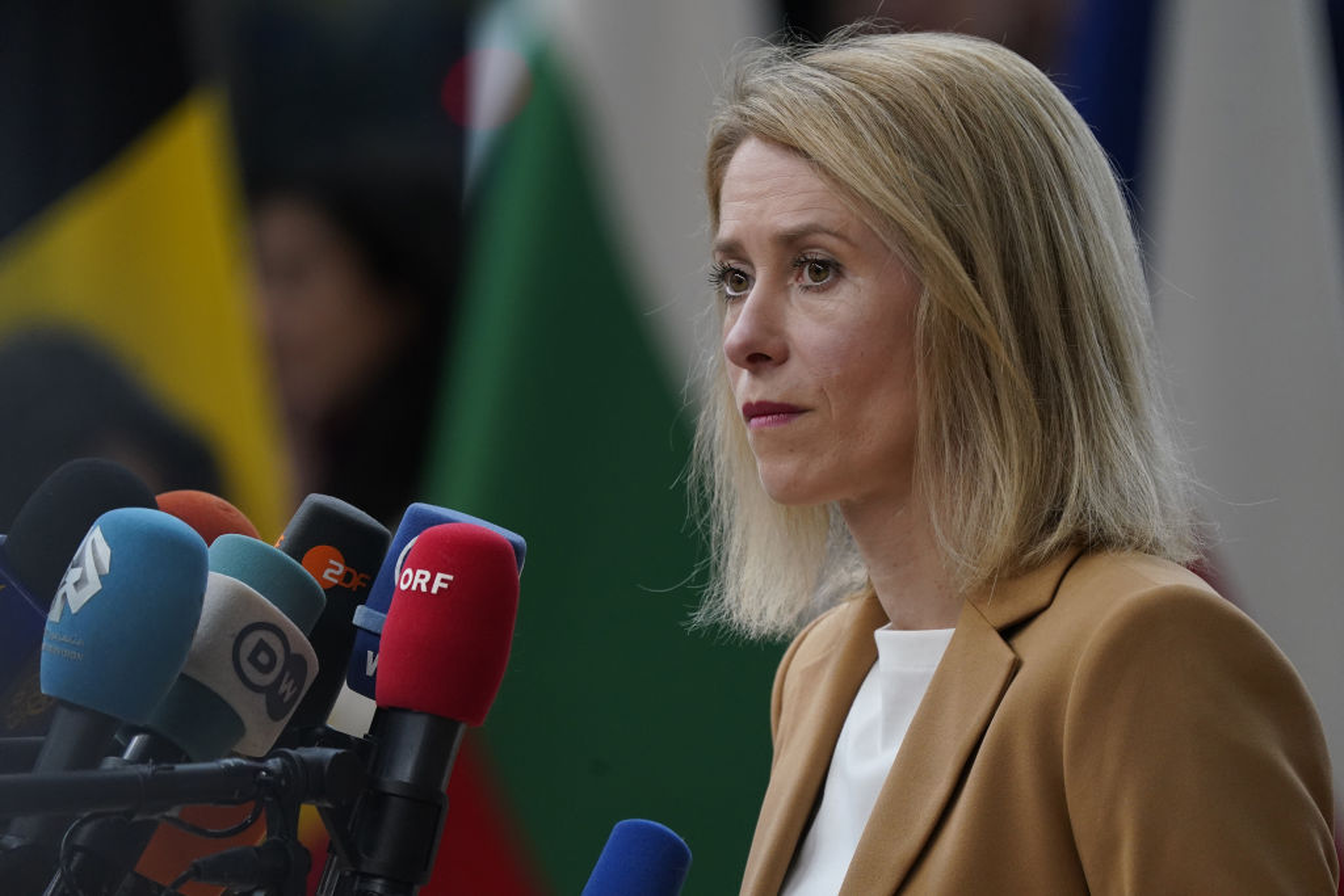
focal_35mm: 547
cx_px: 672
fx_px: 20423
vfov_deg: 2.5
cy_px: 448
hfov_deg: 3.8
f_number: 6.3
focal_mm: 547
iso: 3200
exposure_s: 1/400
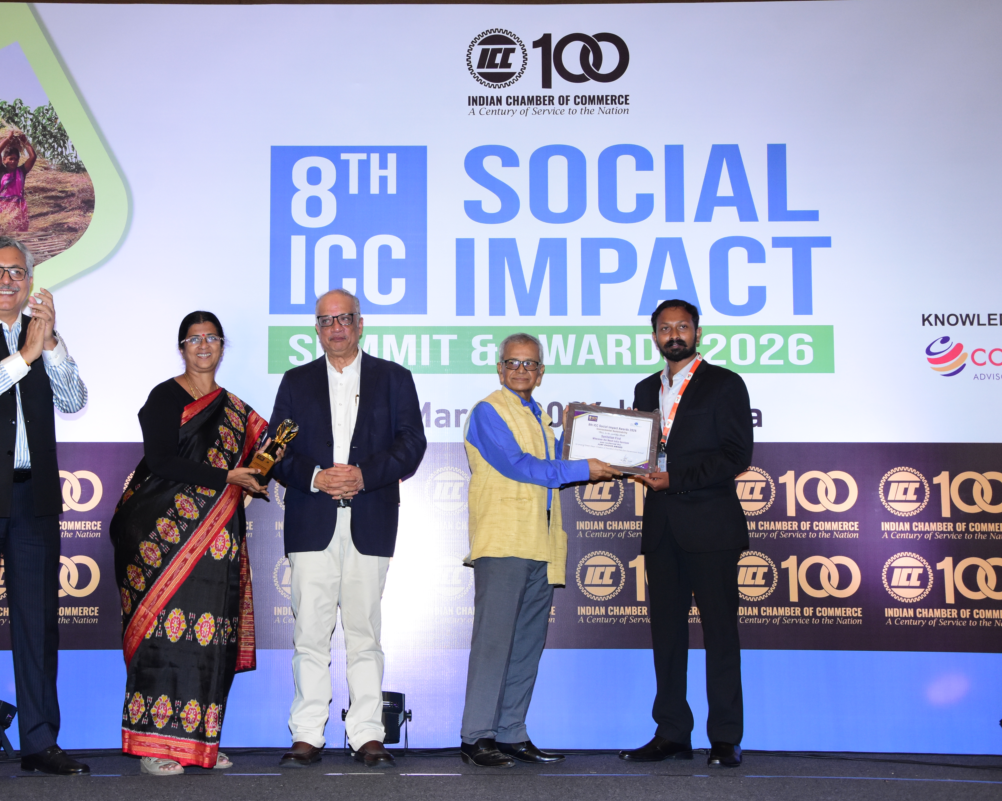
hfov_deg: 34.1
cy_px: 394
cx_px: 411
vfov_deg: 27.6
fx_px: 1631
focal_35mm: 55
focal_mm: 32
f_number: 6.3
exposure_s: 1/160
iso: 1600
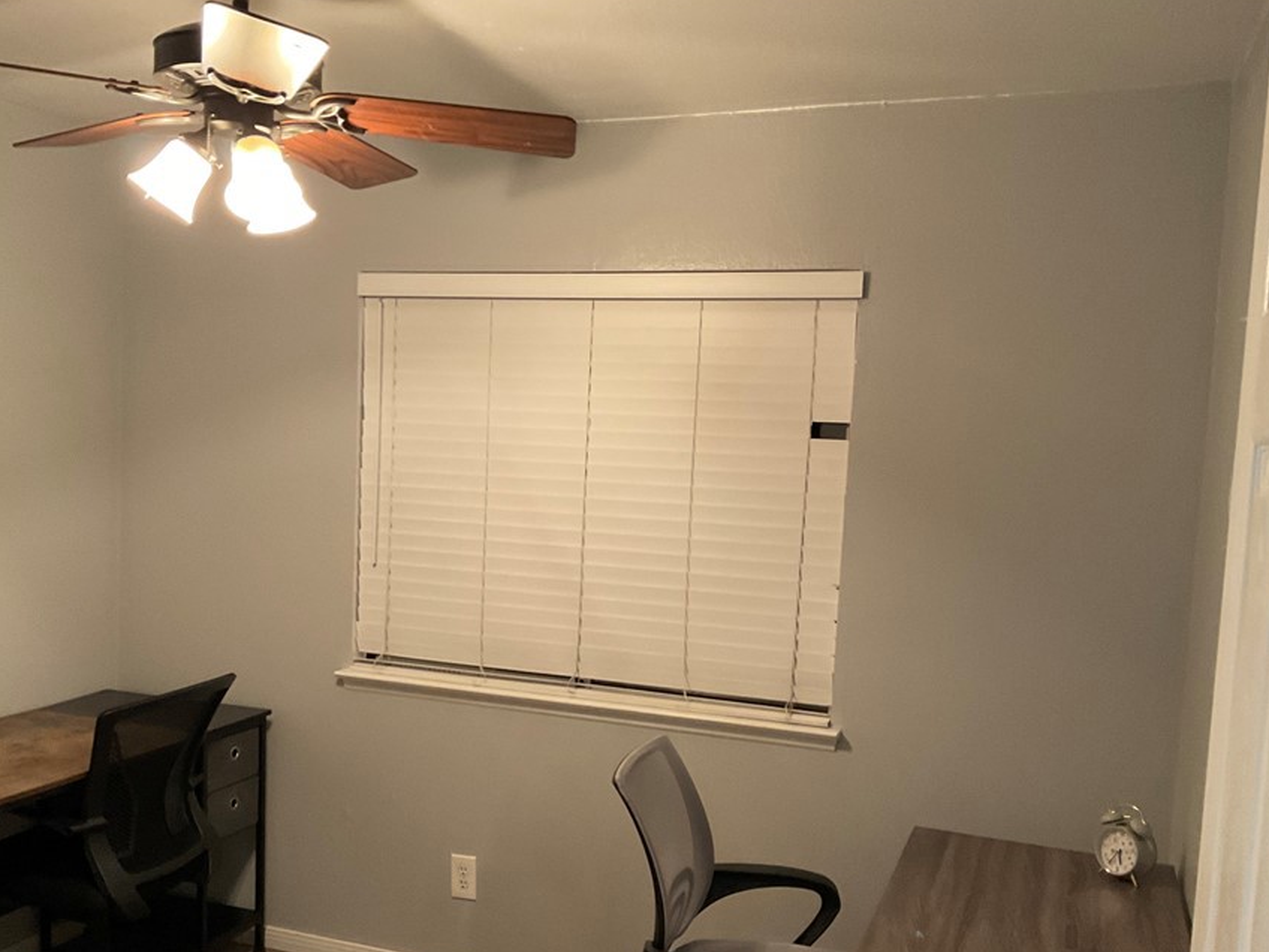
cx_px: 596
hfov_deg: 52.6
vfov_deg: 40.6
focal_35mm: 35
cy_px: 560
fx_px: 1283
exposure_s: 1/60
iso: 250
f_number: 1.8
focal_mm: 3
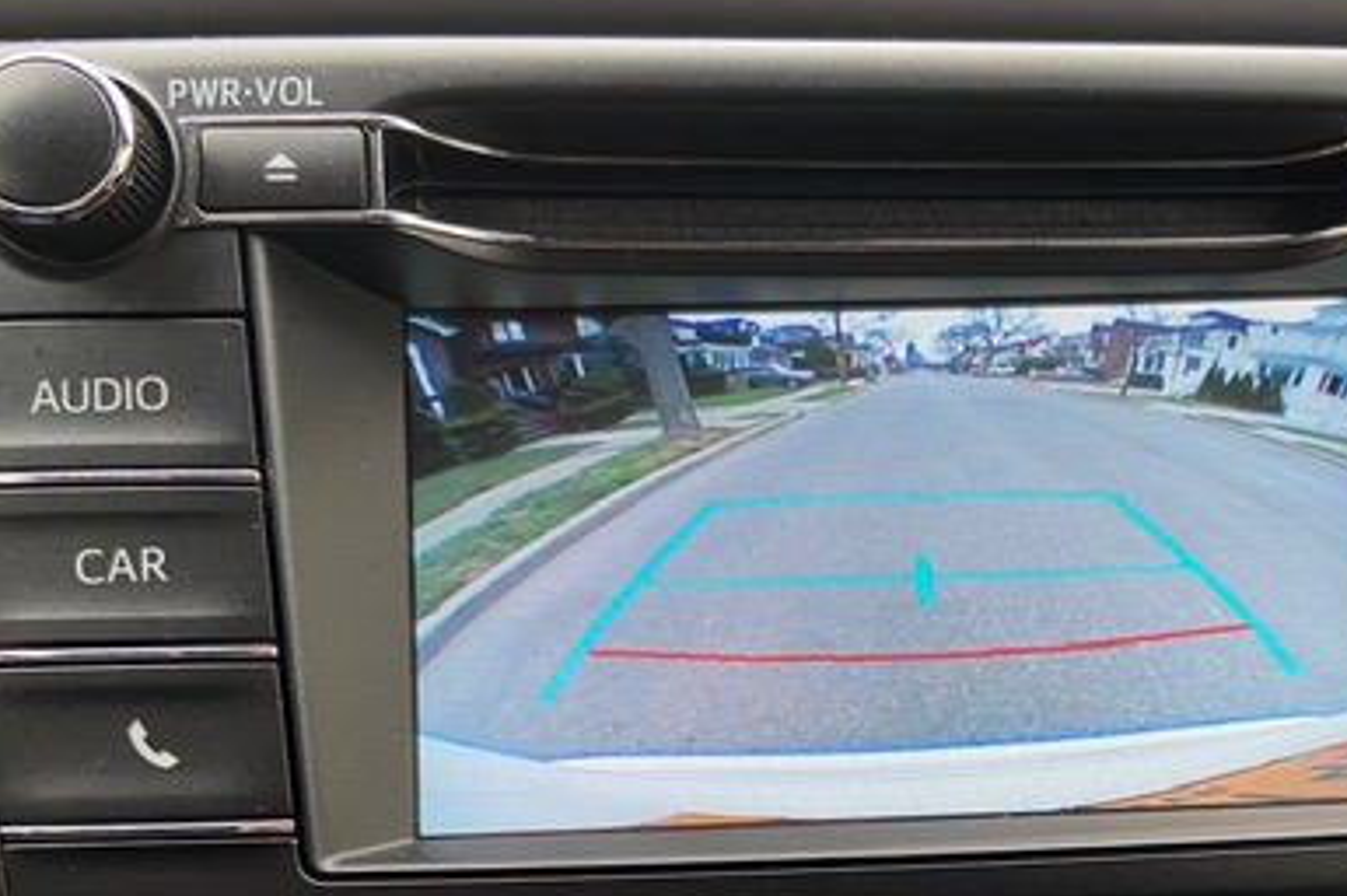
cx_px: 948
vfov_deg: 28.8
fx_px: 1682
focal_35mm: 45
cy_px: 788
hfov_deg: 42.7
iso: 125
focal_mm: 4.25
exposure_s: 1/83
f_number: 1.8
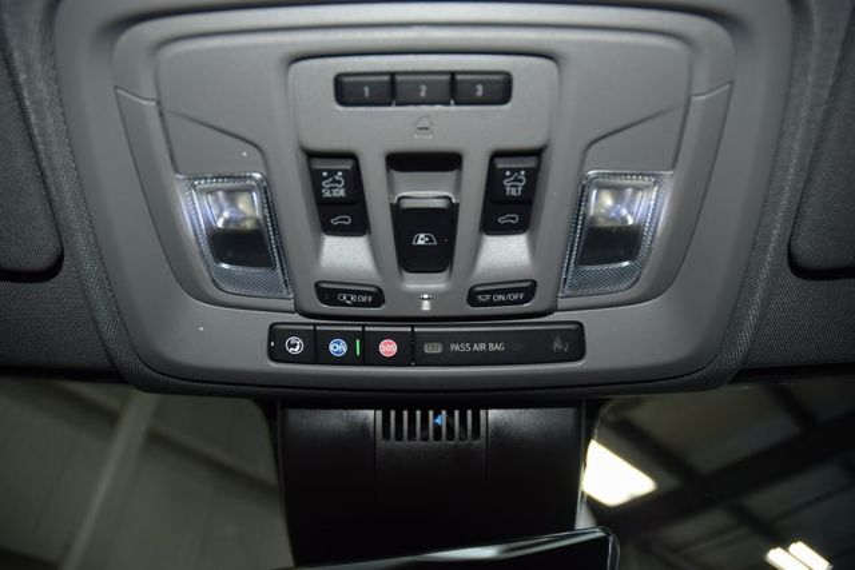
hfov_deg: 67.4
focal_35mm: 27
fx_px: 641
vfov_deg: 48.0
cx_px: 428
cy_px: 285
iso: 360
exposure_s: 1/125
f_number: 3.5
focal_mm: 18
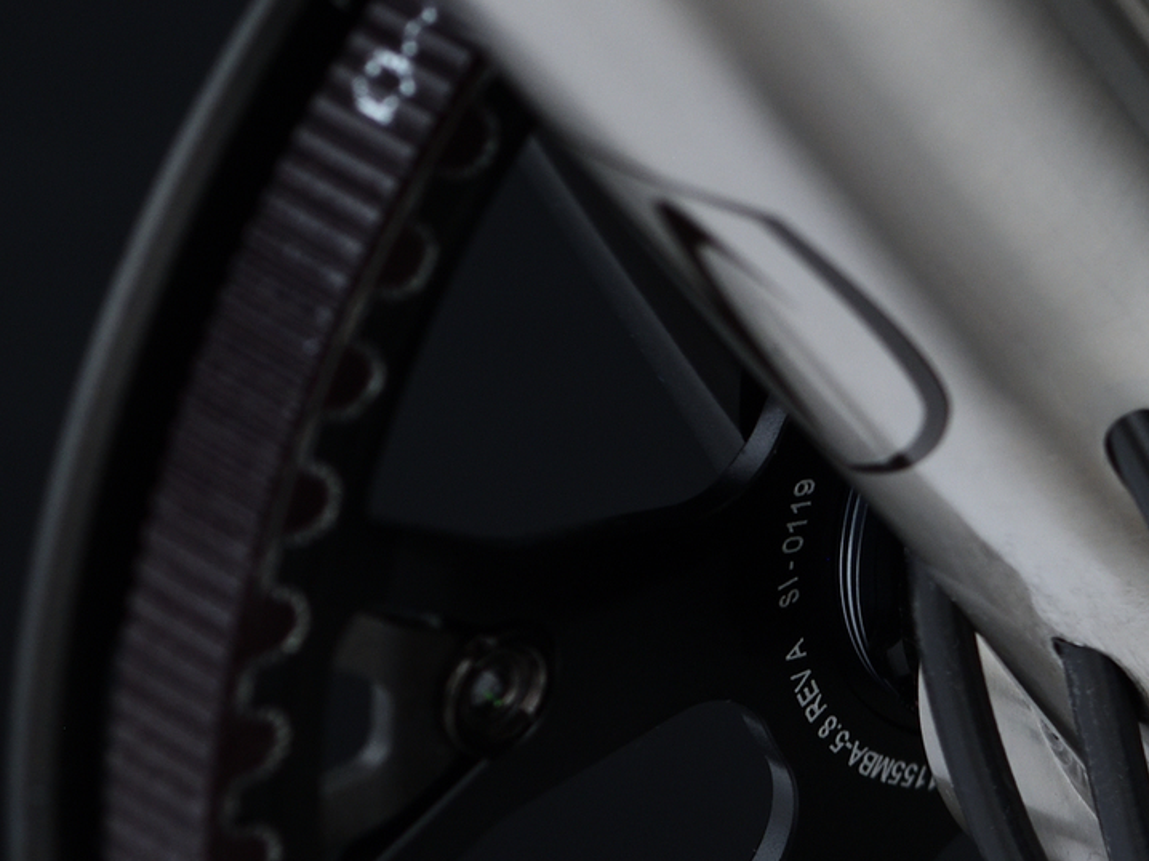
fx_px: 12244
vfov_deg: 4.0
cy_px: 447
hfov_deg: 5.3
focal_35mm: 369
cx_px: 1749
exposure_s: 1/60
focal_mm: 85
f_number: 9
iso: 160
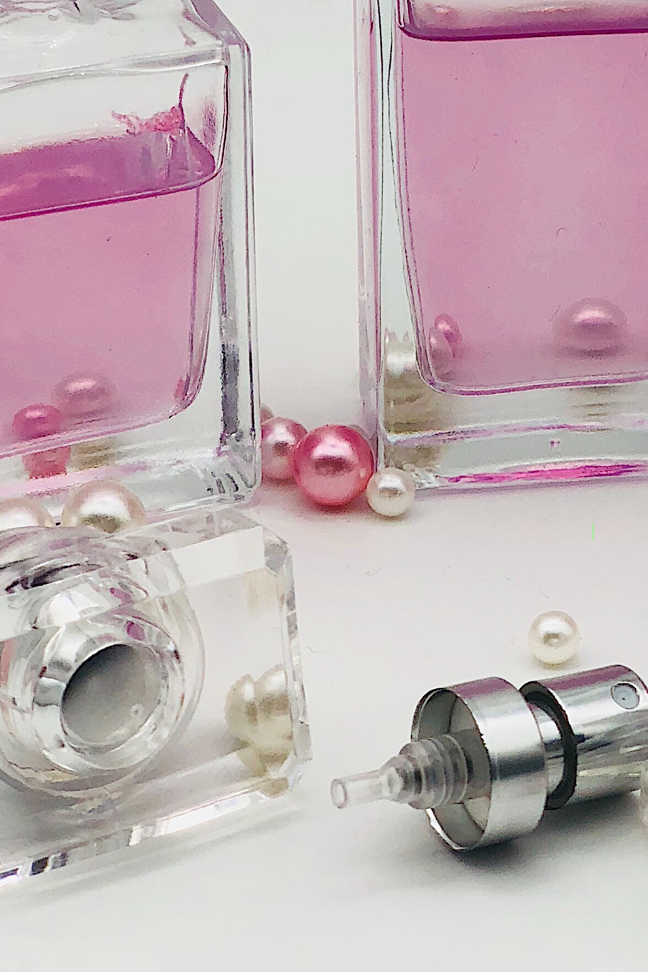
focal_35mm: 124
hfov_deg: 11.0
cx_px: 605
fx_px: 3349
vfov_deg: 16.1
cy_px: -43
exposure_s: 1/191
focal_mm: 6
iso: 16
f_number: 2.4
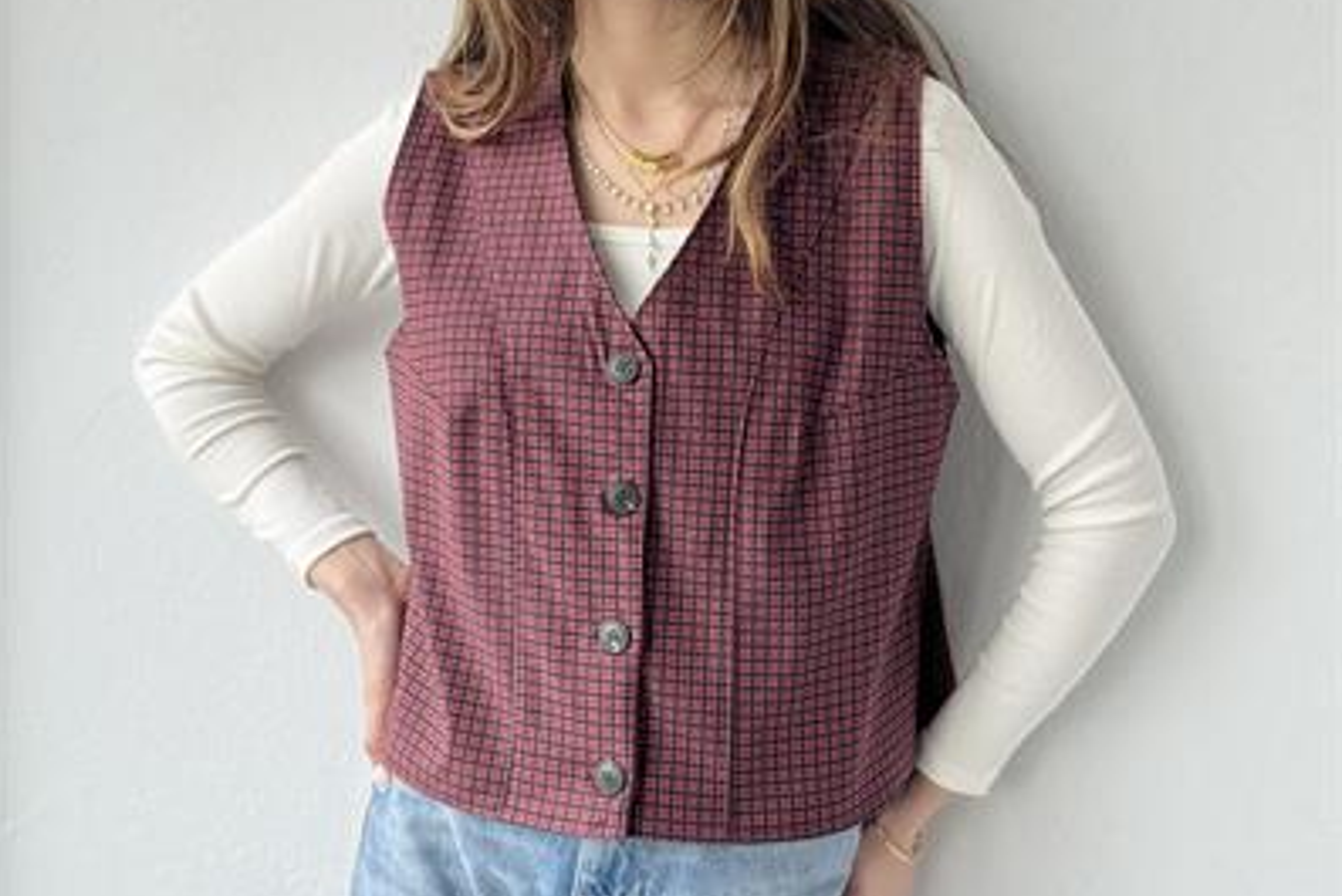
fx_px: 2498
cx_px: 669
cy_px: 147
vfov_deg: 20.1
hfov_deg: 30.1
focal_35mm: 67
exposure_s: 1/186
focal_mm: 6.76
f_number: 1.78
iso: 50
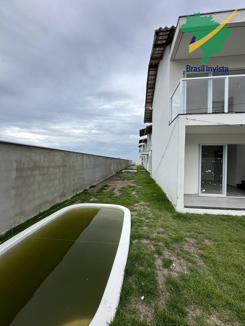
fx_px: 132
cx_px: 122
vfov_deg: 102.1
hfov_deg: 85.7
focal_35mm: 14
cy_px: 163
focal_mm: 2.22
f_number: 2.2
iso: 40
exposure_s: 1/1350
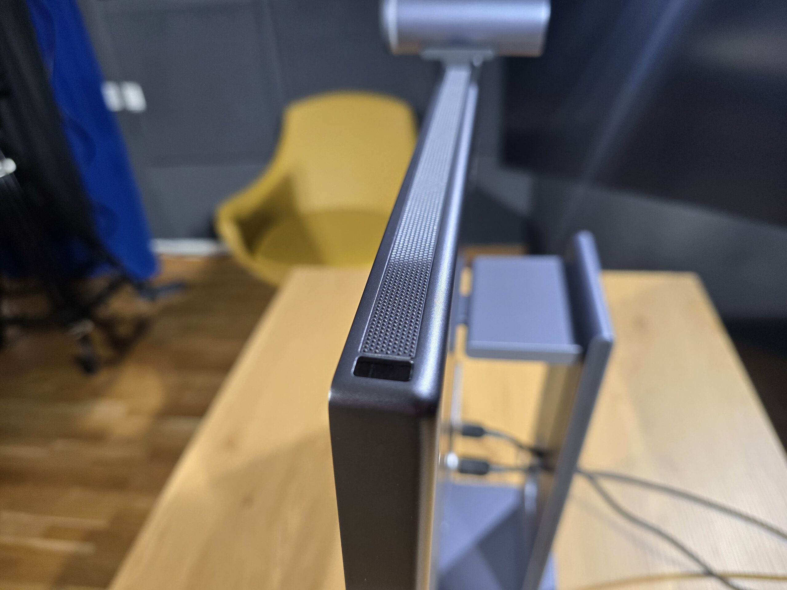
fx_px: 523
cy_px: 295
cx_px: 394
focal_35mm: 23
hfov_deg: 73.9
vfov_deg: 58.9
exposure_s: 1/120
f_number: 1.7
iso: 200
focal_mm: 6.3
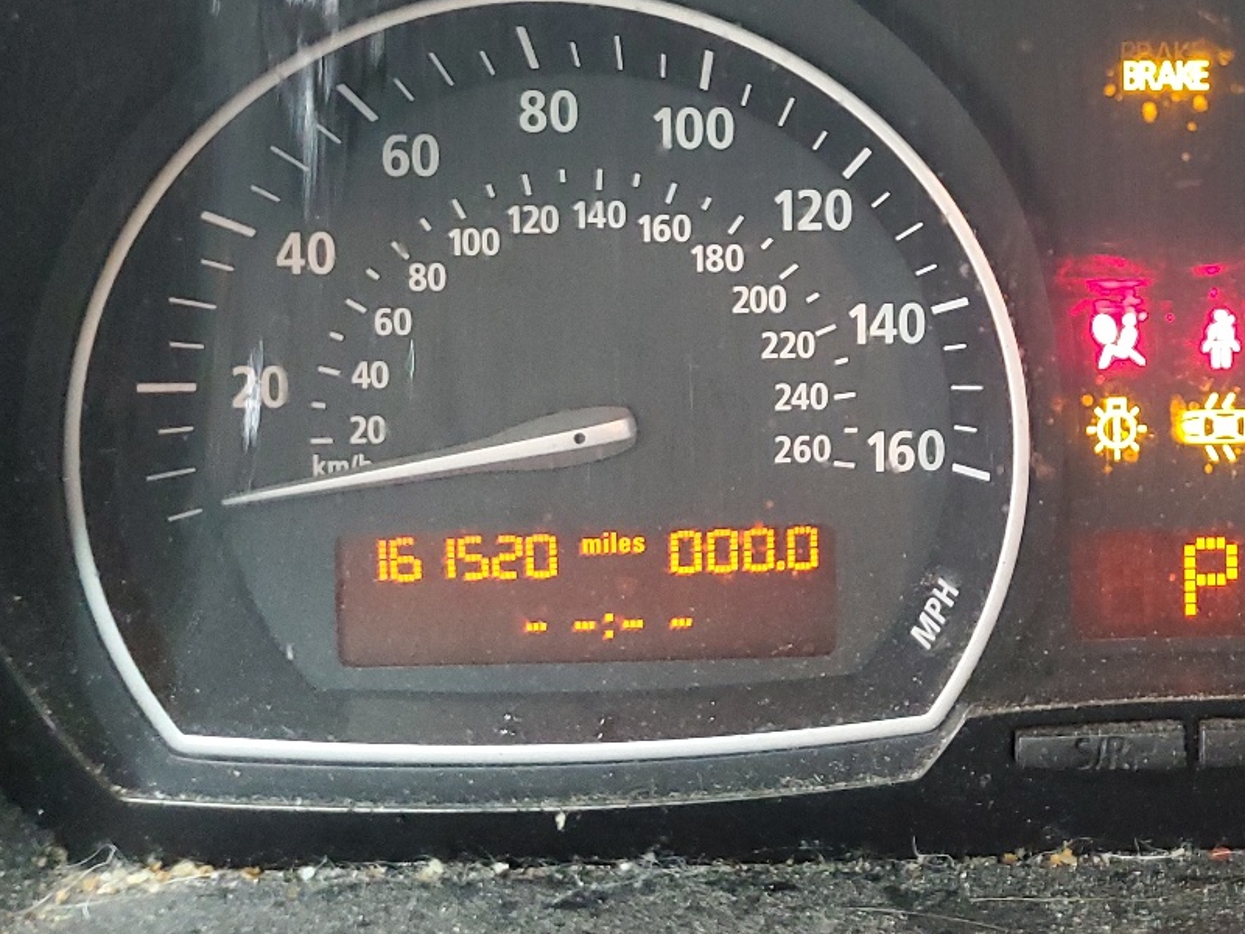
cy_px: 252
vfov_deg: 27.7
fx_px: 1870
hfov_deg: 34.9
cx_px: 1100
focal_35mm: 52
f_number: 1.5
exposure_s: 1/17
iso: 301
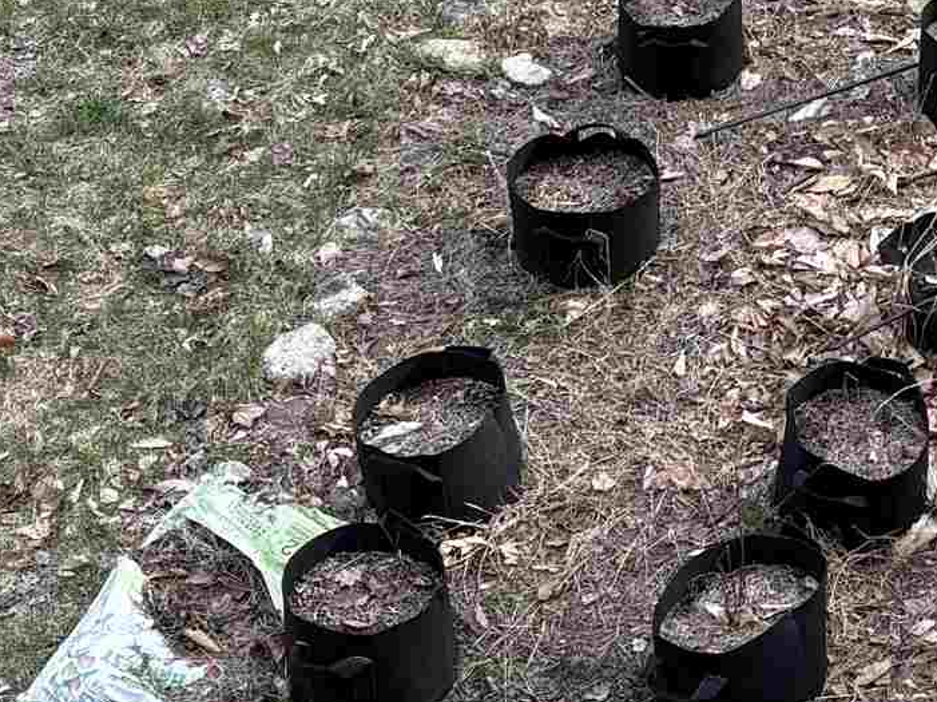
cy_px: -263
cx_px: 1105
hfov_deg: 16.6
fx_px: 3084
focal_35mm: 114
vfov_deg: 12.5
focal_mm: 5.96
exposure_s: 1/591
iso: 50
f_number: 1.6
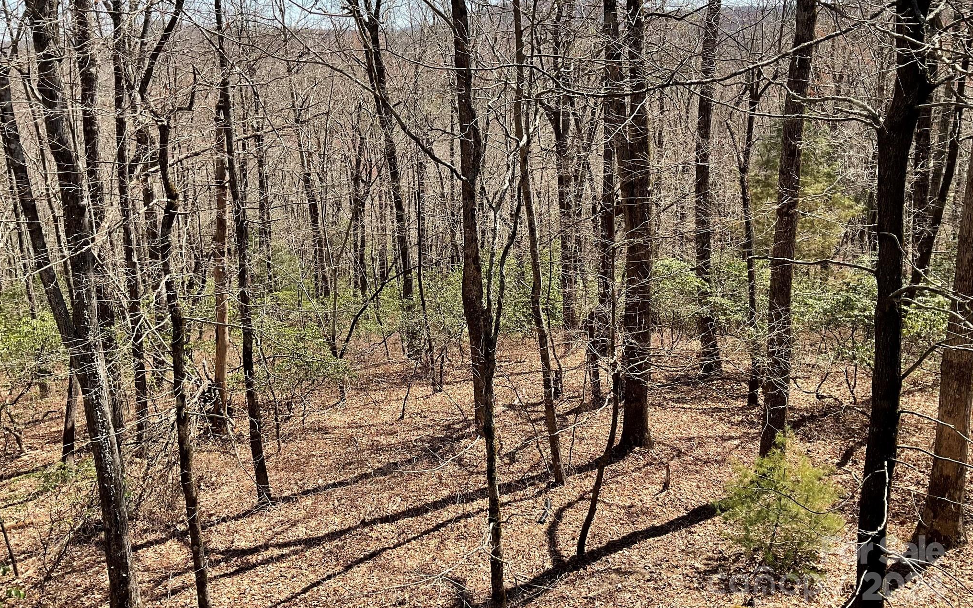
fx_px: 822
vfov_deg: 40.5
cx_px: 489
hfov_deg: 61.2
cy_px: 258
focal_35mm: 31
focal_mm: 3
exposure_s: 1/606
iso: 16
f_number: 1.8
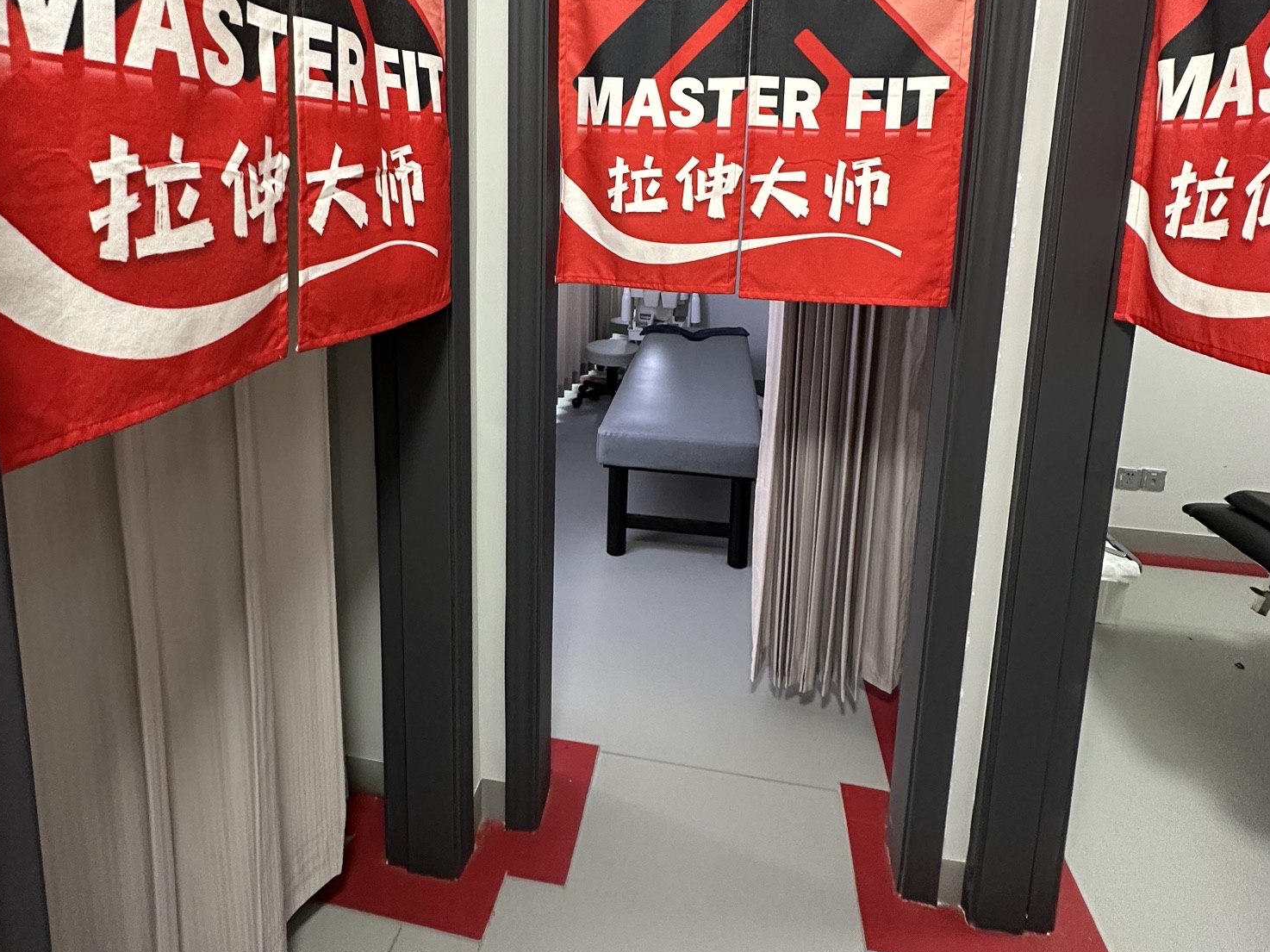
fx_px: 697
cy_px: 274
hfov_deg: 84.7
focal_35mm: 19
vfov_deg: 65.7
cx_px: 626
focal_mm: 2.22
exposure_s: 1/50
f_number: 2.2
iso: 500
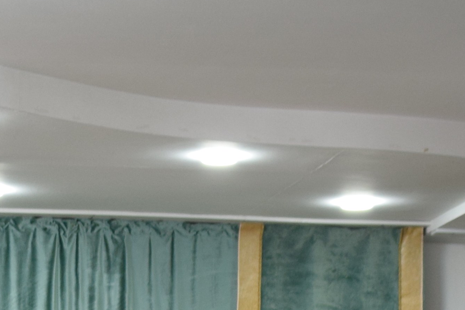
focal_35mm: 169
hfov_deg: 12.1
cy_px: 684
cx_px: 68
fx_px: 2186
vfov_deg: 7.7
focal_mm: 25
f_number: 4
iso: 500
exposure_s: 1/60
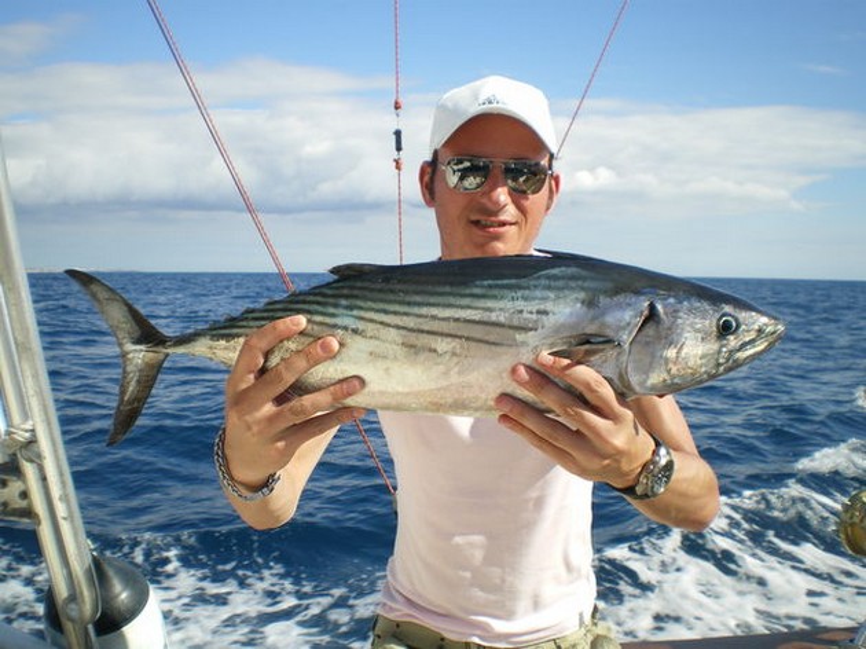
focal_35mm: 36
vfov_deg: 39.6
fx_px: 900
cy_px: 324
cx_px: 433
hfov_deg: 51.4
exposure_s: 1/400
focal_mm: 6.3
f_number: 4.6
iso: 50
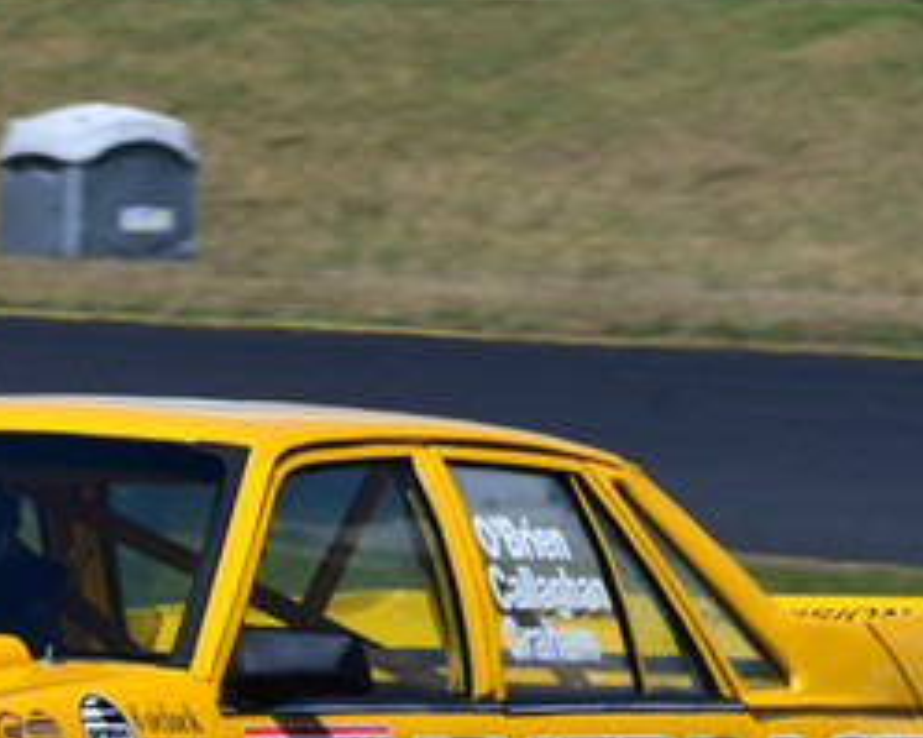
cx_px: -111
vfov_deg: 1.4
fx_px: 29710
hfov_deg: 1.8
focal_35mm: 1088
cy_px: 460
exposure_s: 1/640
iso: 250
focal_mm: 240
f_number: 11
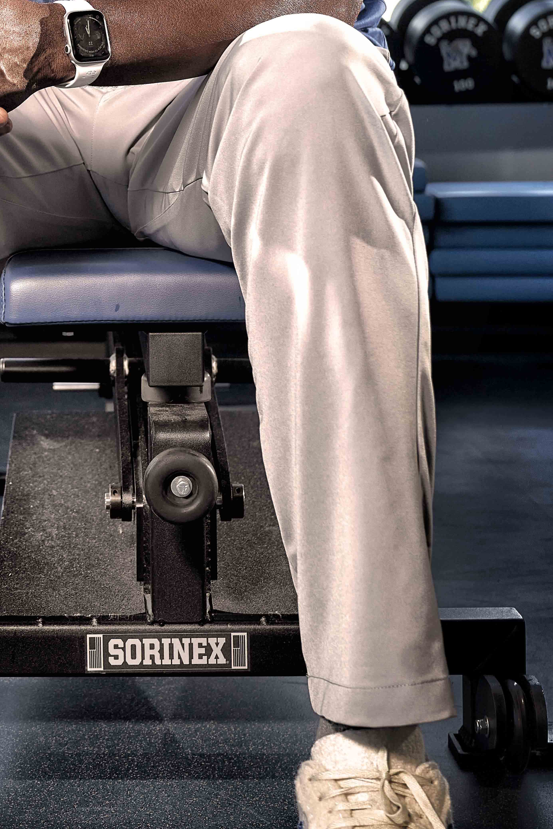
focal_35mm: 81
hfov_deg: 16.6
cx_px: 40
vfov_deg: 24.4
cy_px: 91
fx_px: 1866
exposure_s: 1/125
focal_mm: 36
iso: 200
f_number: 4.5
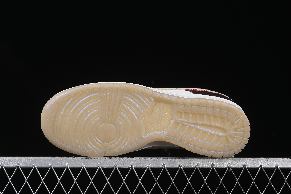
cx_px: 146
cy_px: 97
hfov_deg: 27.0
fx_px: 606
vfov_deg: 18.2
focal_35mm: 75
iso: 160
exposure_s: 1/80
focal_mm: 50
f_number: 8
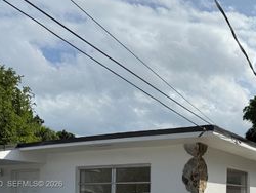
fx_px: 355
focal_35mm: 48
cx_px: 219
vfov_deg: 28.8
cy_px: 184
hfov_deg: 37.6
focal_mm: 6.76
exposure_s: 1/9091
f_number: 1.78
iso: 80
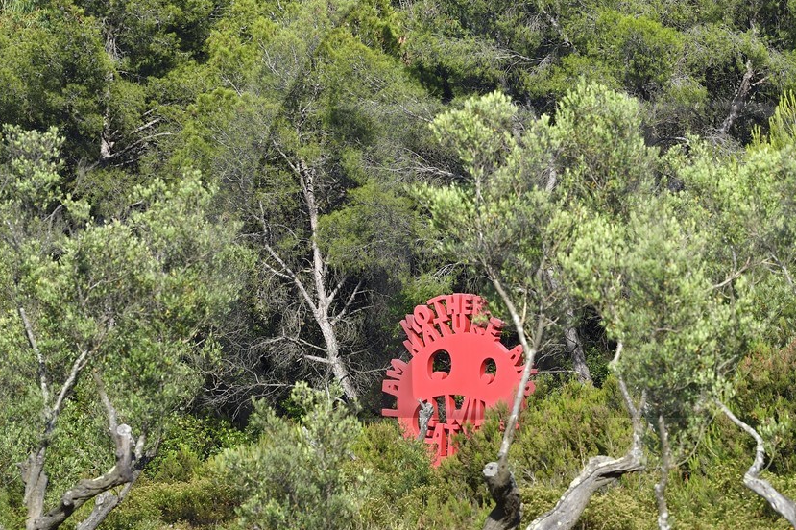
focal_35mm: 386
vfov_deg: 3.6
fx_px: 8531
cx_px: 600
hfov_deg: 5.3
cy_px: 262
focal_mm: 200
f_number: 8
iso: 200
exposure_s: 1/400
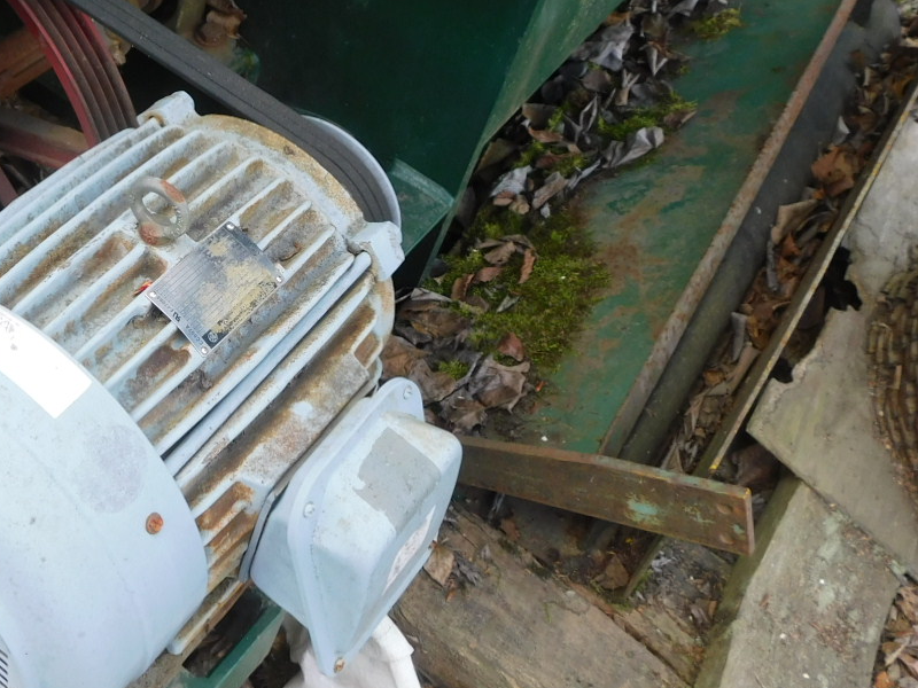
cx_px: 240
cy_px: 274
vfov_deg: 31.4
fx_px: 1220
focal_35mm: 46
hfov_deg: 40.2
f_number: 3
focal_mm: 4
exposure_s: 1/125
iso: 125
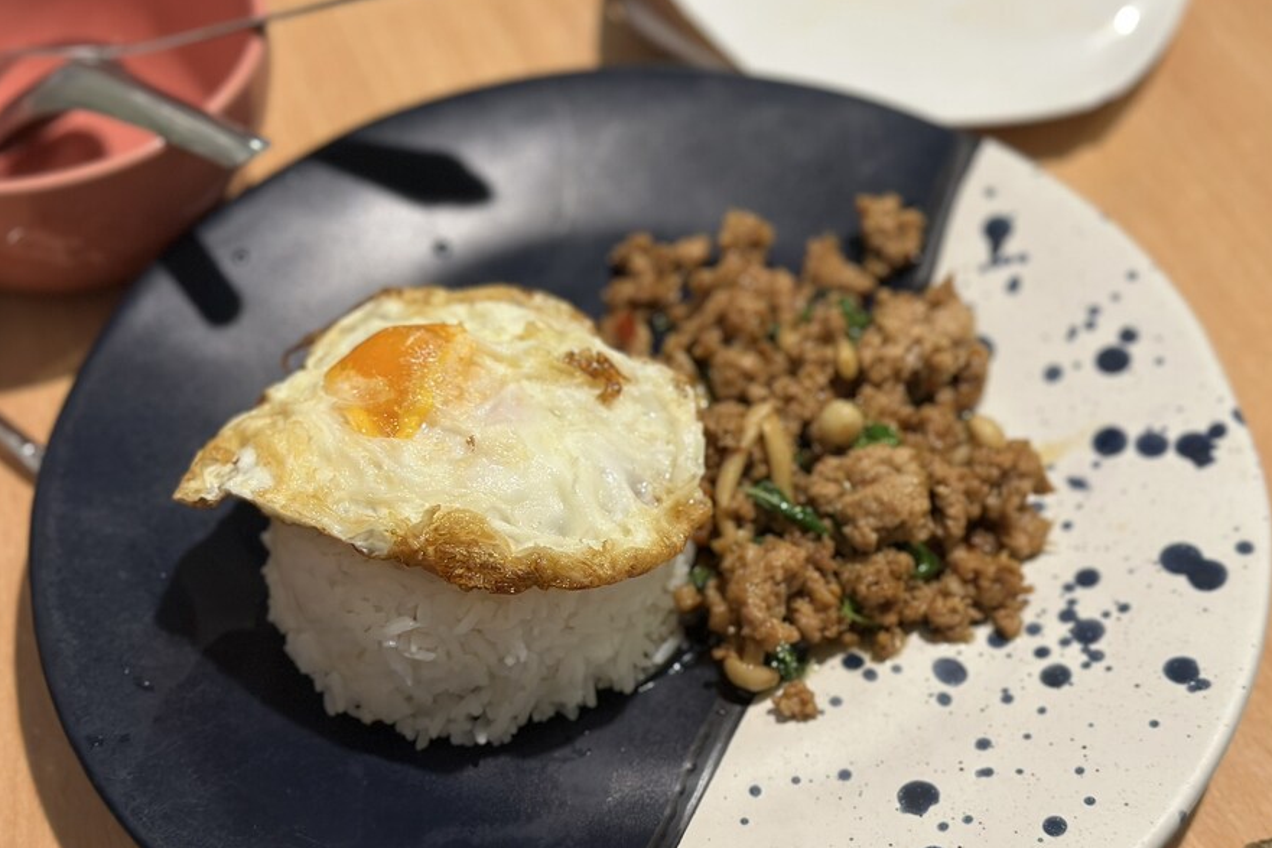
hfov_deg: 38.9
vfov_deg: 26.5
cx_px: 644
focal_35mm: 51
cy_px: 446
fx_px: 1802
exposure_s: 1/50
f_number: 1.78
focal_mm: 6.86
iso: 250
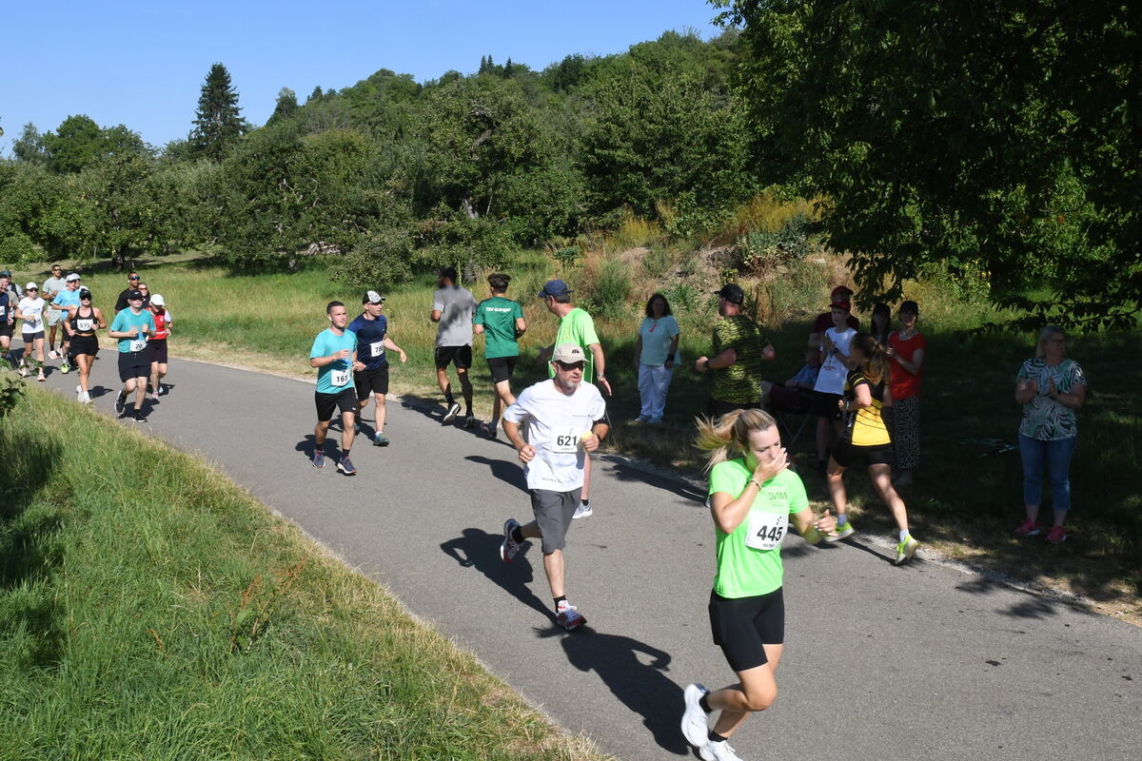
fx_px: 1142
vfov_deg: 36.9
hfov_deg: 53.1
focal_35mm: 36
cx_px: 571
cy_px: 380
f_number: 16
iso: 640
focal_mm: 24
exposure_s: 1/320
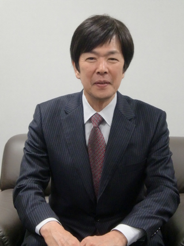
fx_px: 475
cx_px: 92
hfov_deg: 21.9
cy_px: 123
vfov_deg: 29.0
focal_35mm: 67
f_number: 4.3
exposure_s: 1/20
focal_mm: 11.16
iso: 400
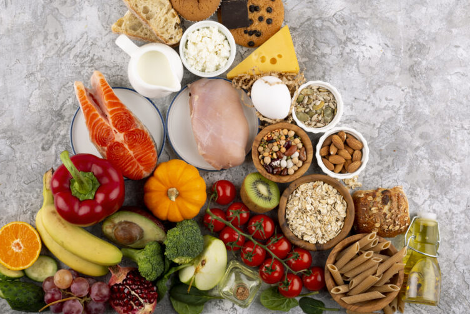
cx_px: 205
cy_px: 134
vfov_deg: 20.0
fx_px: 888
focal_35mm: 68
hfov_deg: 29.6
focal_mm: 50
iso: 100
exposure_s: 1/100
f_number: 9
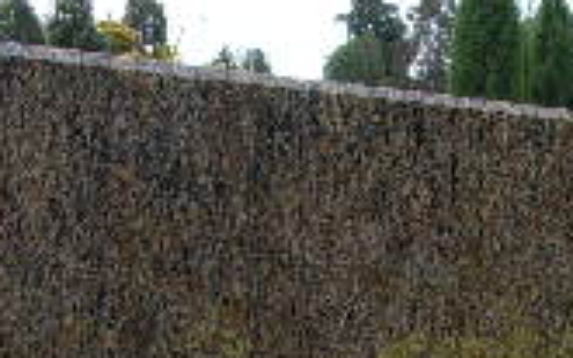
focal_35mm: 115
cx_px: 431
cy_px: 765
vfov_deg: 10.3
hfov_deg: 18.0
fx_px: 1795
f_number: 3.9
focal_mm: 5.1
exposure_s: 1/240
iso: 80
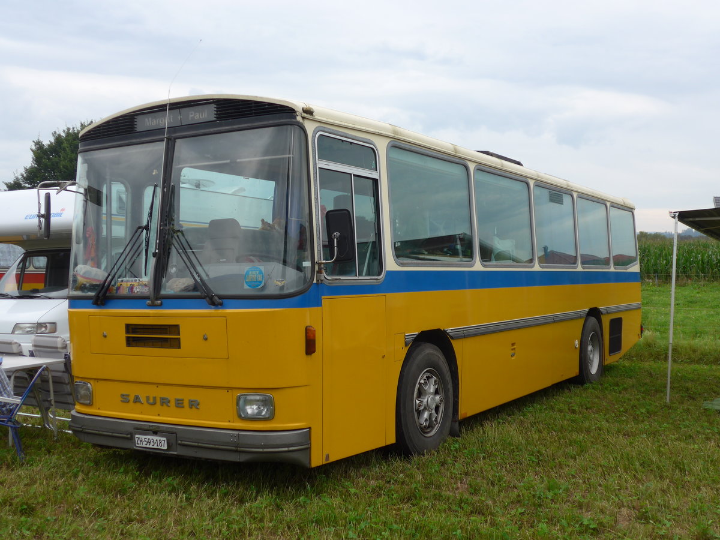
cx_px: 360
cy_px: 270
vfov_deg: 35.1
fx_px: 853
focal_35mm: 41
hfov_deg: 45.8
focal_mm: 8.4
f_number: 2.8
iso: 80
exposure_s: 1/500
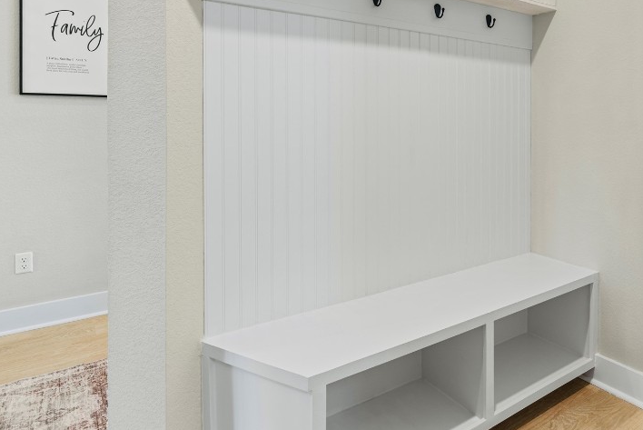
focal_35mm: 26
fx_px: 465
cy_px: 126
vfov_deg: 48.3
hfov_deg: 66.2
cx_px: 459
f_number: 8
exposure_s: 1/2
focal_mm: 16
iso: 500
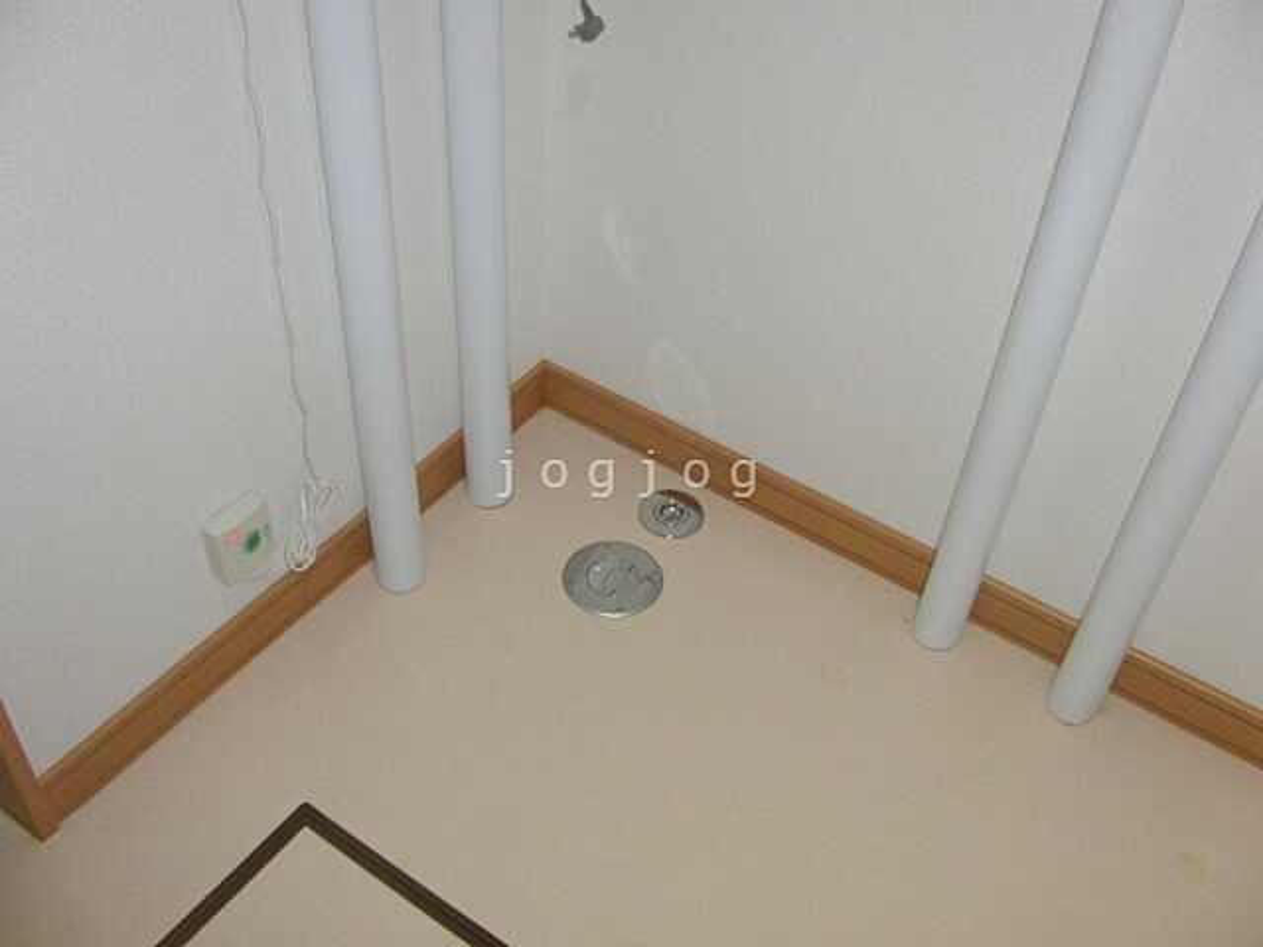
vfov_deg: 38.7
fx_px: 1350
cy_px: 474
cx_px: 632
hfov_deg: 50.1
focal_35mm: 37
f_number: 3.6
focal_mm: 6.42
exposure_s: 1/60
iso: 400
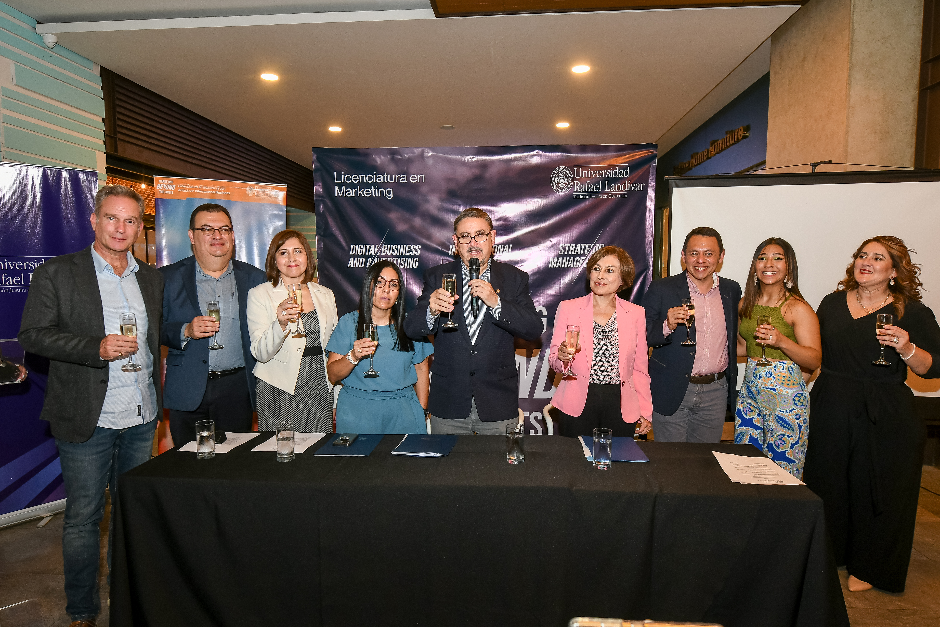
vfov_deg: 59.5
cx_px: 470
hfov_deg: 81.2
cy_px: 314
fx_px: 548
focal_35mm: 21
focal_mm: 14
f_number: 3.5
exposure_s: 1/80
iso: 640
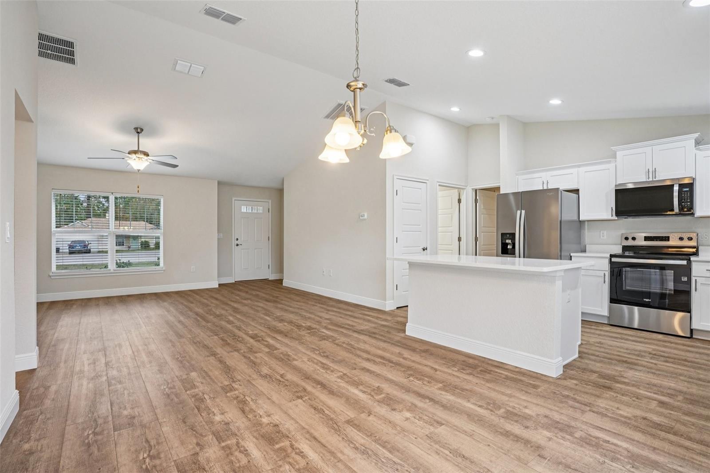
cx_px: 355
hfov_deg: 93.3
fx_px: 335
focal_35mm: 17
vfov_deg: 70.4
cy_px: 236
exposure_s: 1/13
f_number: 9
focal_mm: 17
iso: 400
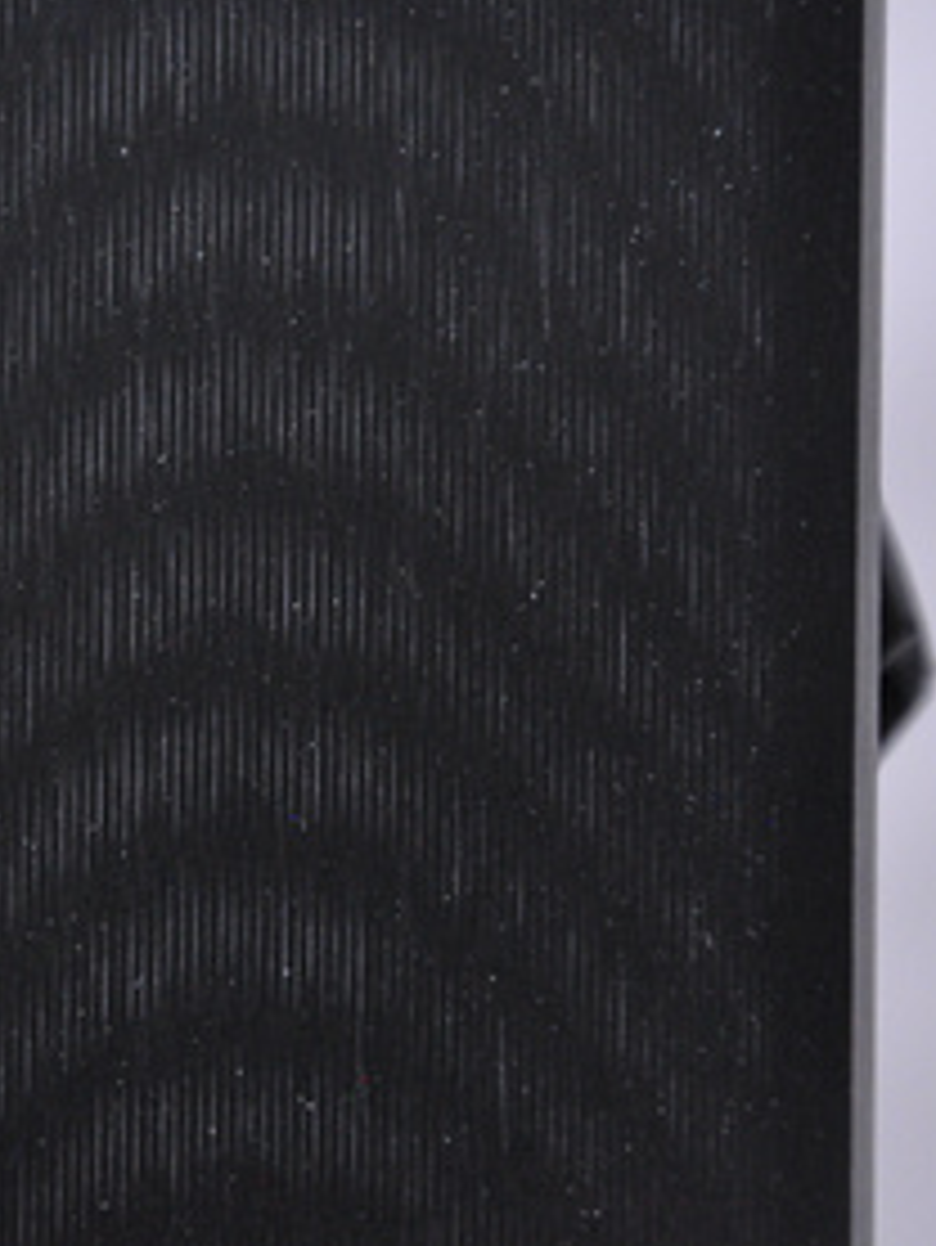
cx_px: 216
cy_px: 583
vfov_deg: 8.1
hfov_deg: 6.0
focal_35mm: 246
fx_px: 8854
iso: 3200
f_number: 8
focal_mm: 105
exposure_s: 1/125
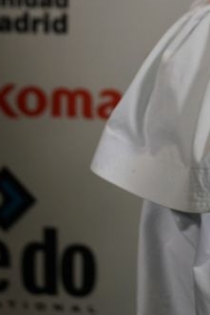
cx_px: 357
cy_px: -150
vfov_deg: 8.0
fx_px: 2216
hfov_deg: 5.4
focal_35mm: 253
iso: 1000
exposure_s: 1/250
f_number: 2.8
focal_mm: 70
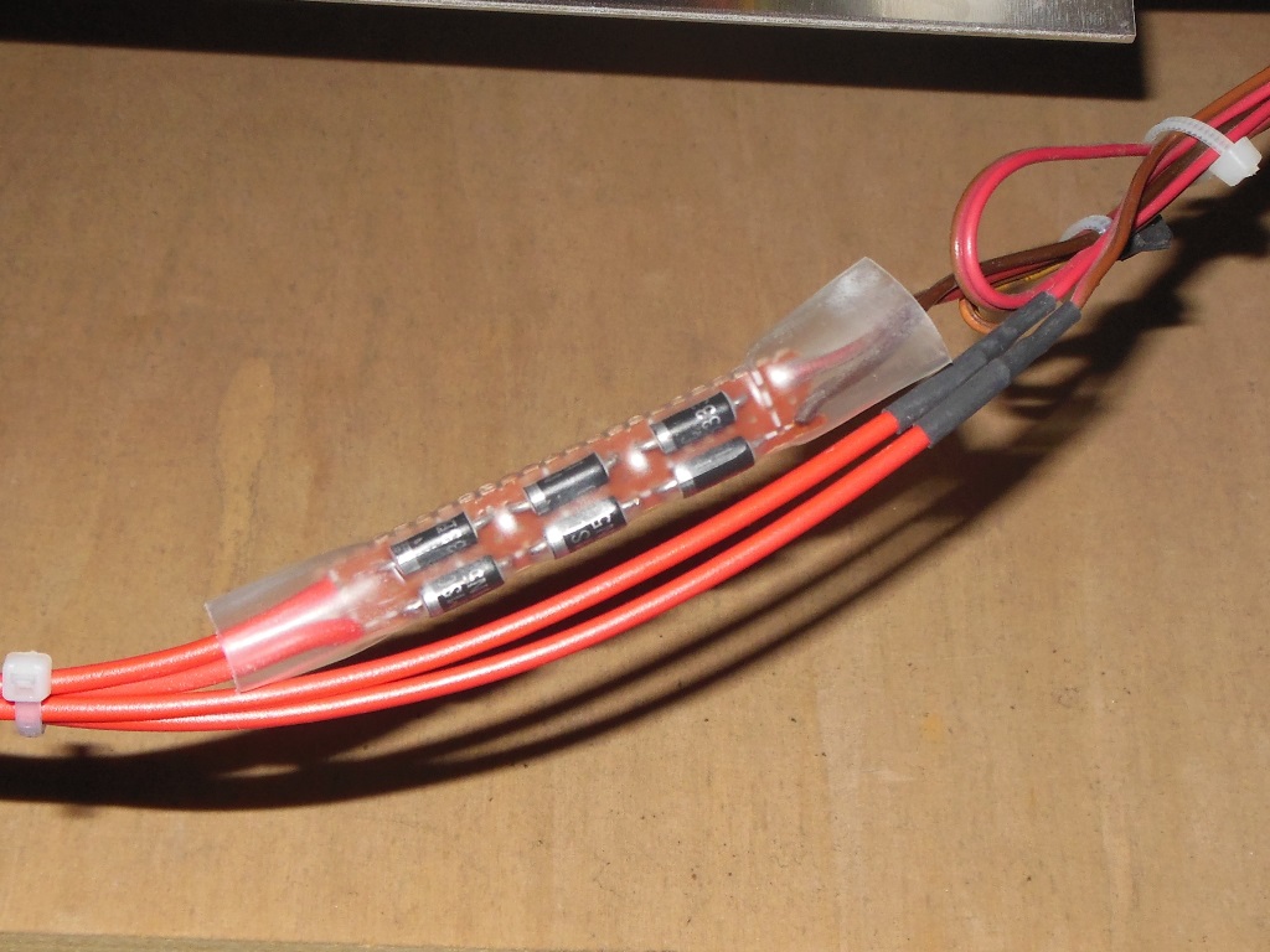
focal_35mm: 38
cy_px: 476
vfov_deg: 37.7
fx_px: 1394
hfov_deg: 49.0
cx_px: 635
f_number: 7.2
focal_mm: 6.8
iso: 200
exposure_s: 1/30
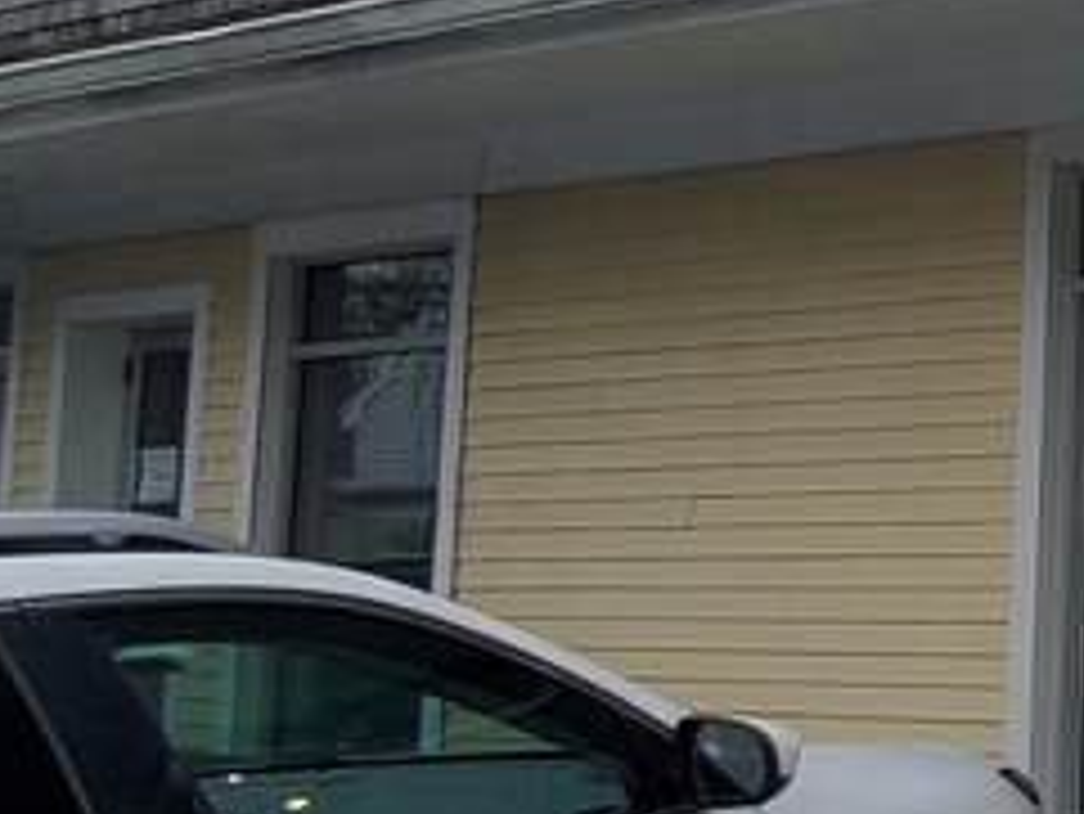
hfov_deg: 16.5
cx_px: 2424
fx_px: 2162
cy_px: 193
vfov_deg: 21.1
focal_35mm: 69
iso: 50
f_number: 2.2
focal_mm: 1.8
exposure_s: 1/346
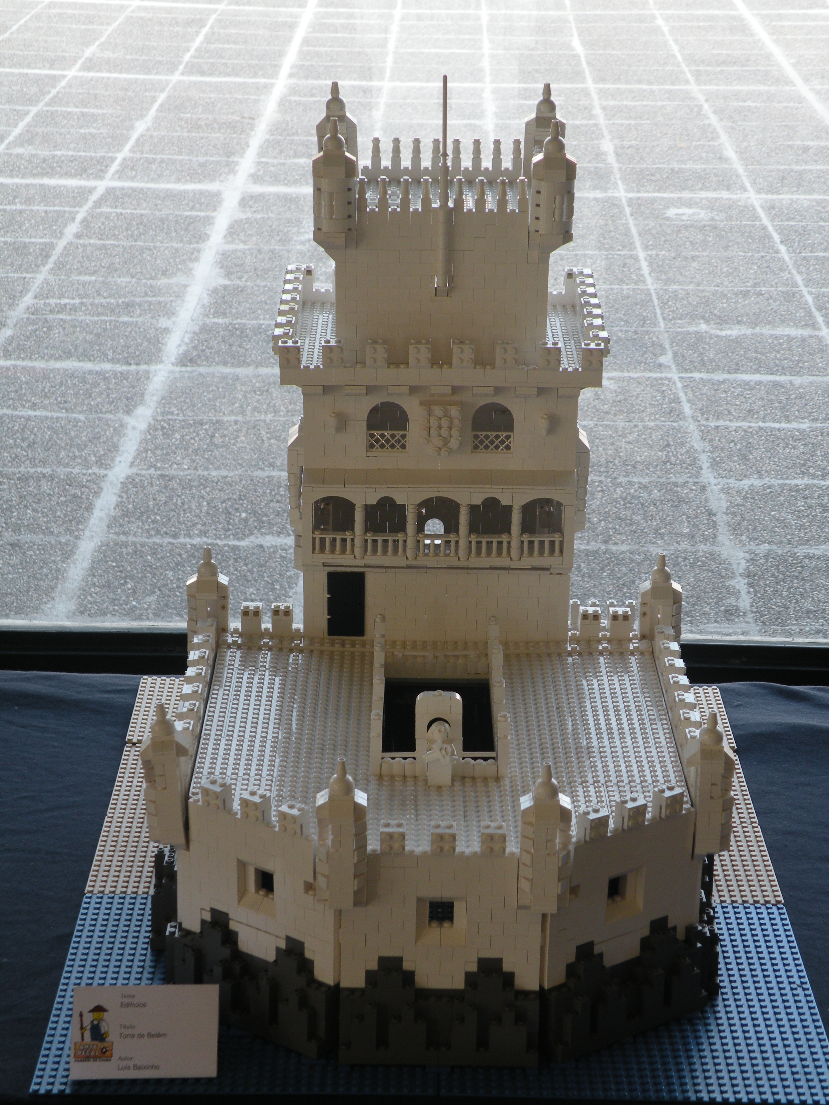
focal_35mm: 76
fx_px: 2427
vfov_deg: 25.7
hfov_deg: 19.4
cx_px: 414
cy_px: 552
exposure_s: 1/59.8
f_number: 4
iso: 97
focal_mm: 13.4
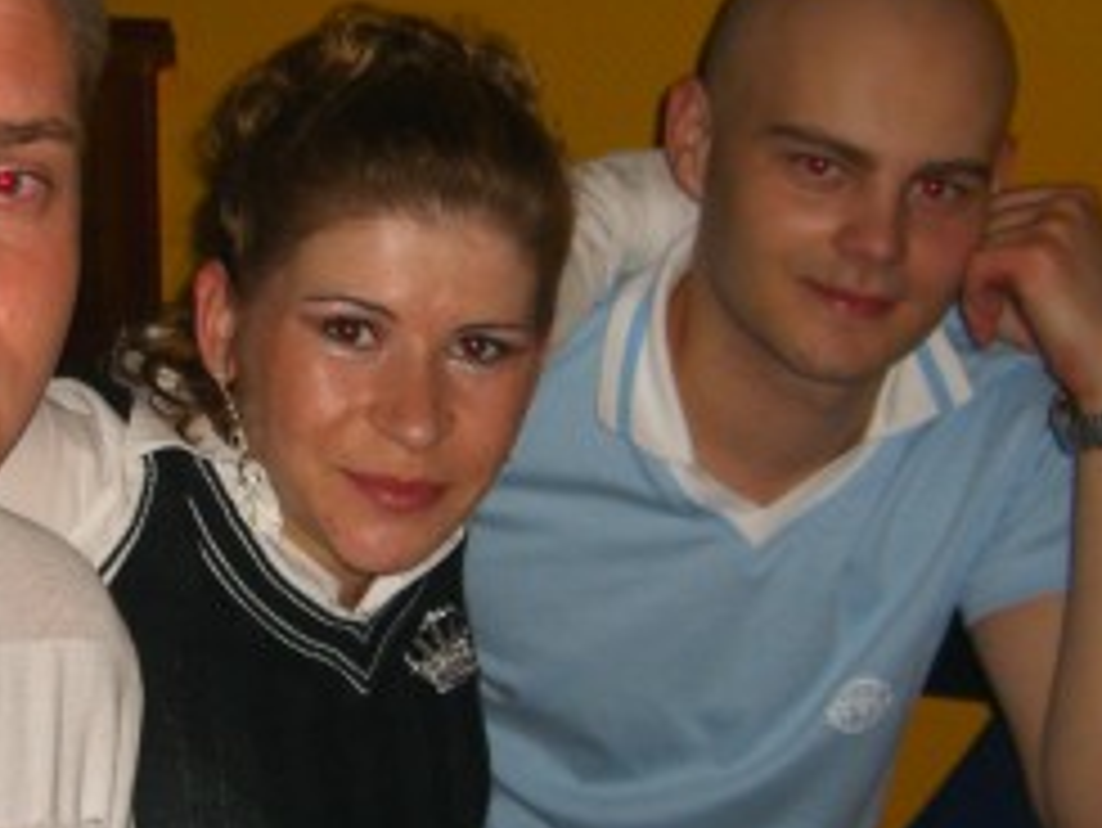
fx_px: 2962
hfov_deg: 20.9
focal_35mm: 93
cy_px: 594
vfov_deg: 15.8
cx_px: 301
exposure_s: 1/60
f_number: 2.8
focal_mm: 7.9
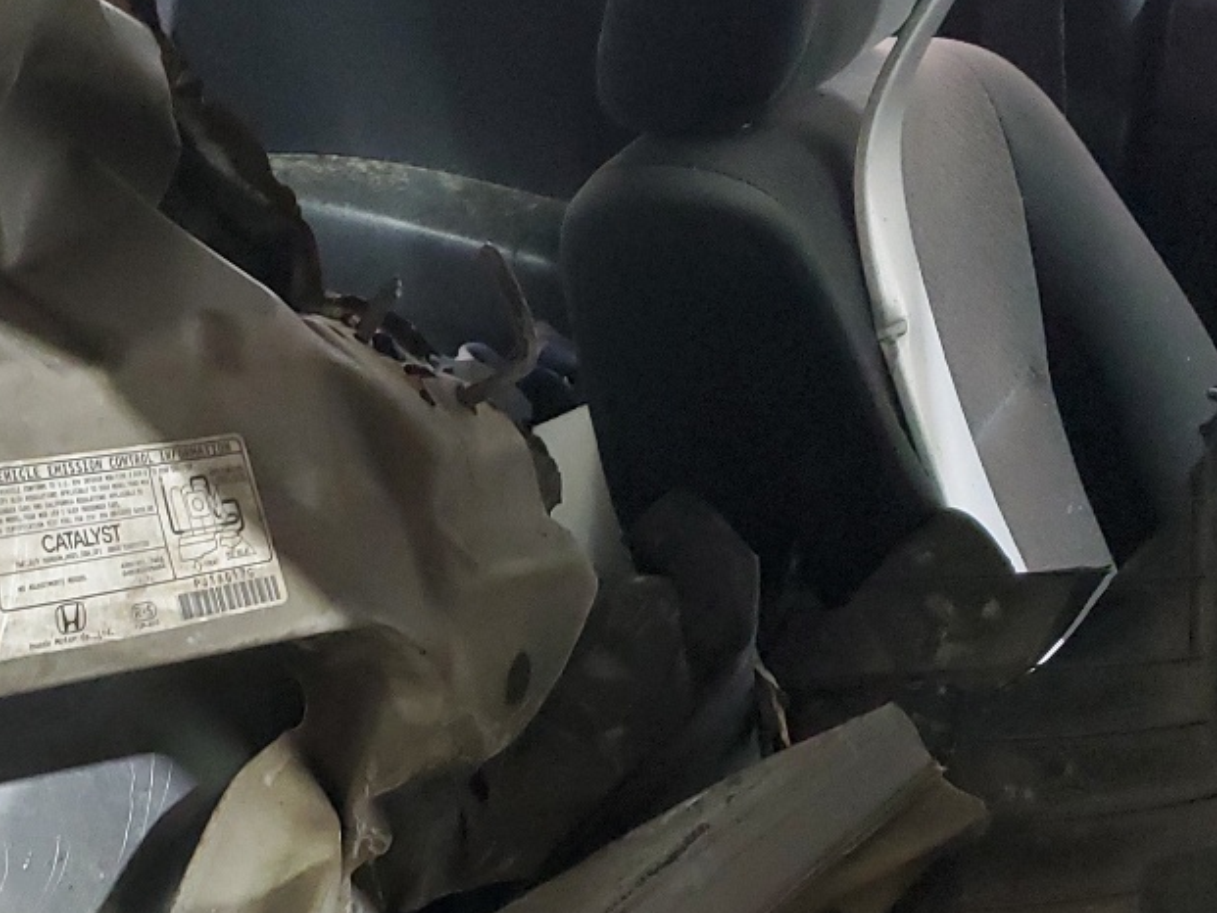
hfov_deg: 28.8
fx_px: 2356
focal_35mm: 67
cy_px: 719
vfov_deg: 21.7
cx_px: 433
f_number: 1.5
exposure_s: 1/40
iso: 361
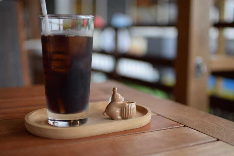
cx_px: 117
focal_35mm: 45
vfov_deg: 29.9
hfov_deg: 43.6
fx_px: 293
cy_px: 78
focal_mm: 30
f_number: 1.8
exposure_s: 1/200
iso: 125
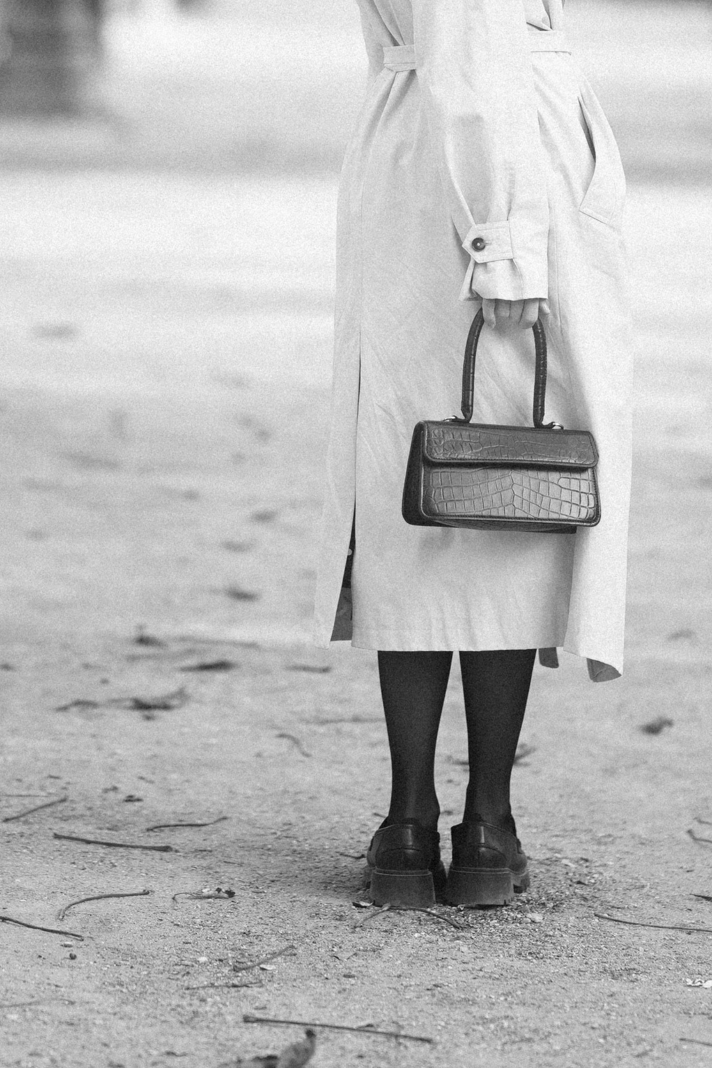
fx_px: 6316
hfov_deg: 6.5
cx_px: 330
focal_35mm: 213
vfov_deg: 9.6
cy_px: -20
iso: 100
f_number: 1.4
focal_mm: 85
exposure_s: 1/500
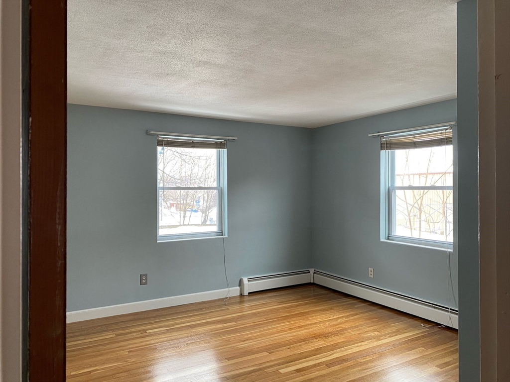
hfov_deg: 67.3
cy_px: 191
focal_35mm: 26
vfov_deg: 53.1
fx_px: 383
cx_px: 255
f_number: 1.8
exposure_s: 1/60
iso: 80
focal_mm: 4.25
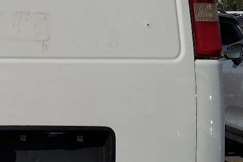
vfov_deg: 13.5
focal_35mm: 101
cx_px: -61
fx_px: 682
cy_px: 121
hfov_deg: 18.9
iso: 51
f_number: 1.5
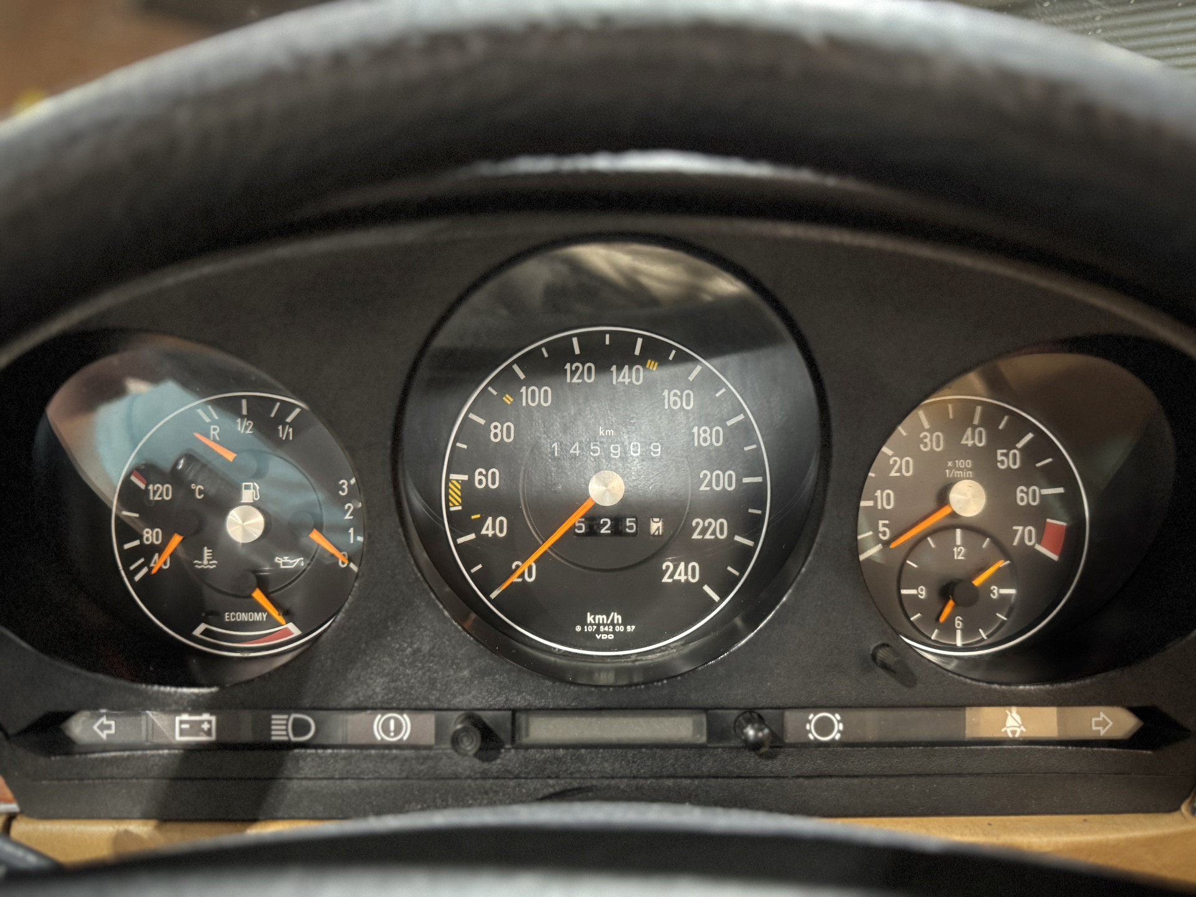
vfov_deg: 56.8
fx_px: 829
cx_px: 598
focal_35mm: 24
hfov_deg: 71.6
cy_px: 448
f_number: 1.78
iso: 1000
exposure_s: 1/25
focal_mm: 6.76
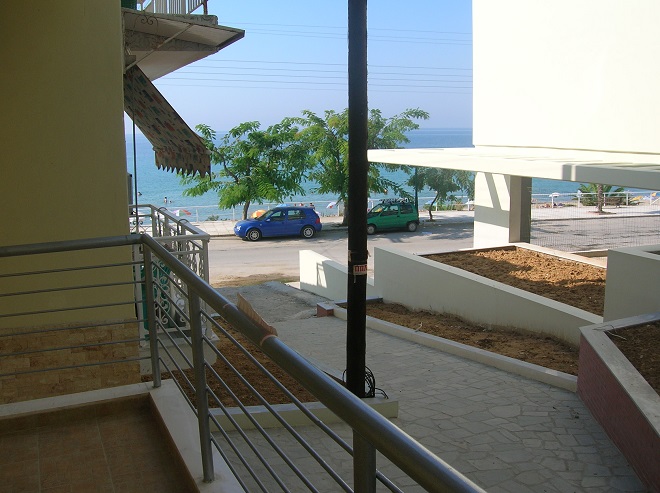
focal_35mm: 34
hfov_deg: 54.0
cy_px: 246
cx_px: 330
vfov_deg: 41.7
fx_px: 647
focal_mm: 5.7
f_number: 4.9
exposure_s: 1/365
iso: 50
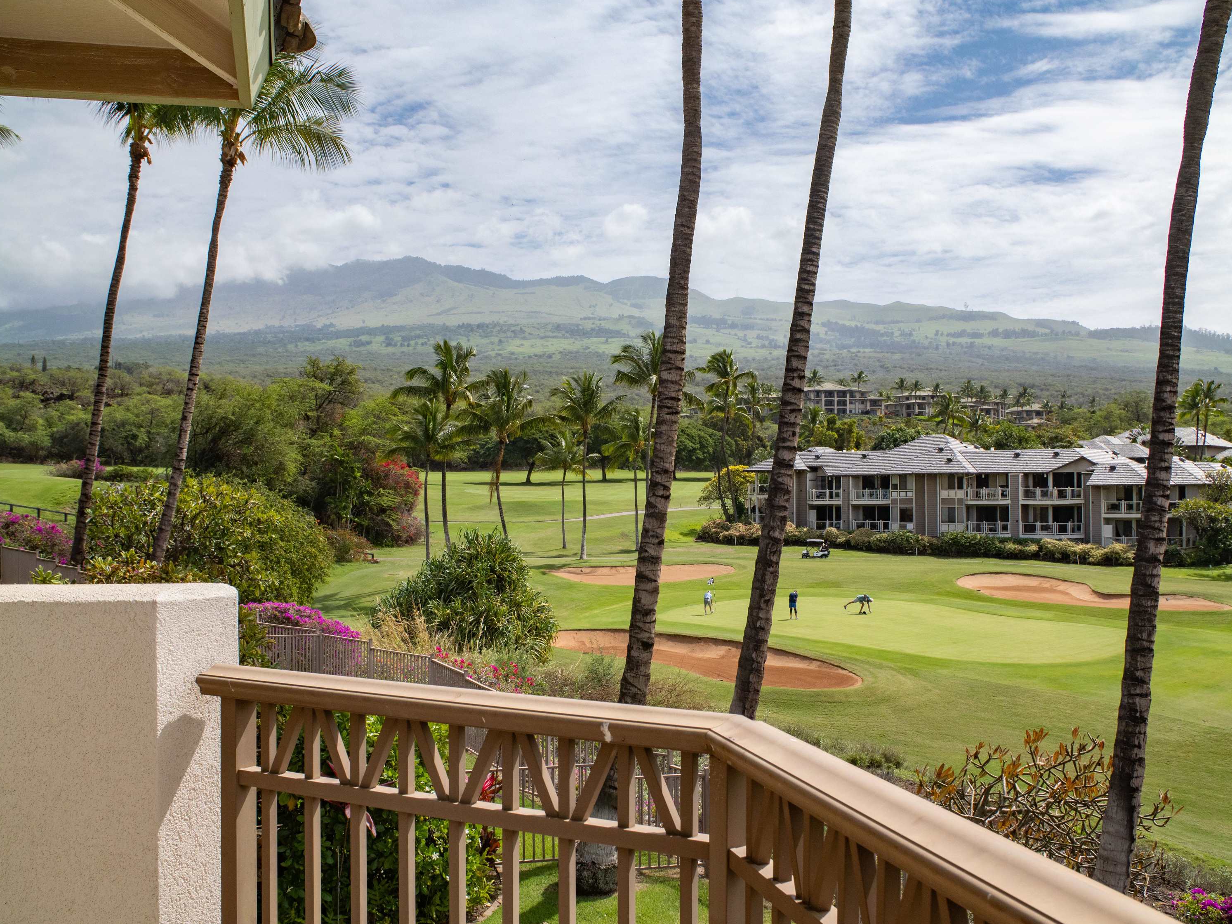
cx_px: 617
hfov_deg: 50.1
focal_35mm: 37
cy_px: 472
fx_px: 1317
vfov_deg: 38.7
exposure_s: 1/640
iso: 400
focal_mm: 18
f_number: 8
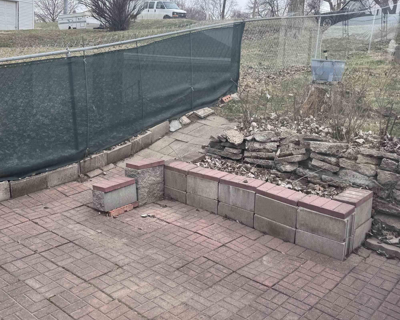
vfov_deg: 41.1
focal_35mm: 36
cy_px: 155
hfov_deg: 50.0
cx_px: 163
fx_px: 426
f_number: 1.78
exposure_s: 1/1311
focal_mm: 6.76
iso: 80
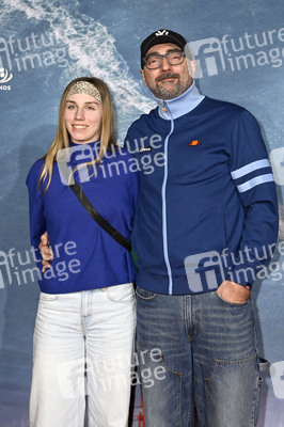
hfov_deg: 23.3
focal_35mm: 58
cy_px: 214
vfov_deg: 34.5
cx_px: 142
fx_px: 687
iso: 100
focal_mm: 58
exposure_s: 1/200
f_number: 4
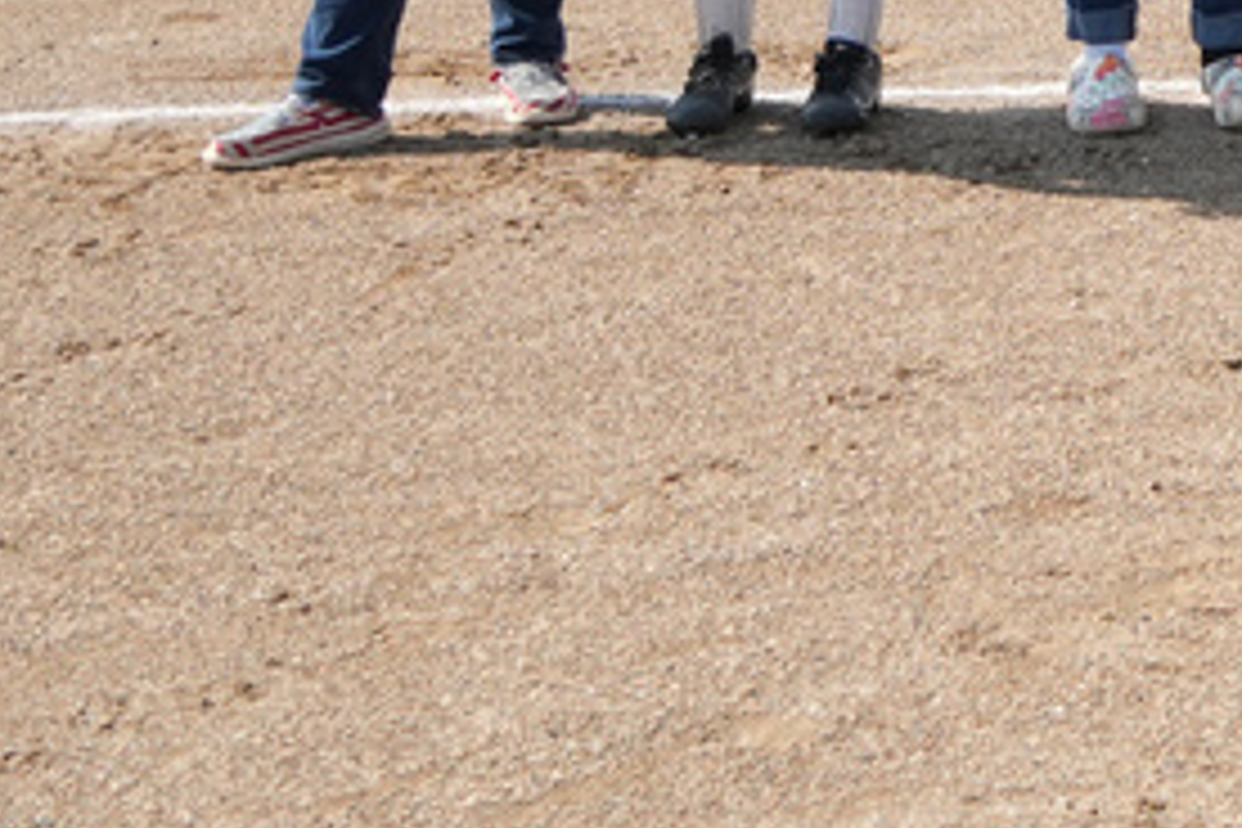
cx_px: 1926
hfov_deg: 15.9
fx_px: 4031
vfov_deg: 11.1
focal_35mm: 117
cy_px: -529
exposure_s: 1/1600
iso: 250
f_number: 4
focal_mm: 21
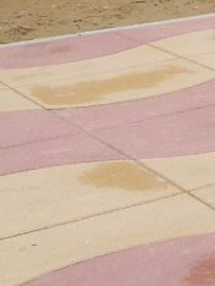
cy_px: -161
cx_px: 450
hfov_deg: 9.8
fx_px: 1157
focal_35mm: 140
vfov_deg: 13.2
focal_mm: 4.3
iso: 160
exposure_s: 1/640
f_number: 2.8
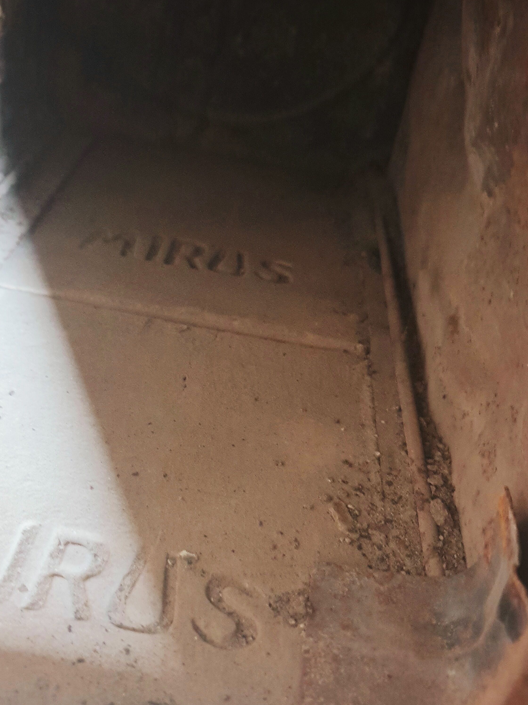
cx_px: 190
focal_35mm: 35
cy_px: 361
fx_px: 712
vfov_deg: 52.6
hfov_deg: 40.3
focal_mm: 4.3
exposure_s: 1/10
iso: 400
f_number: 1.5
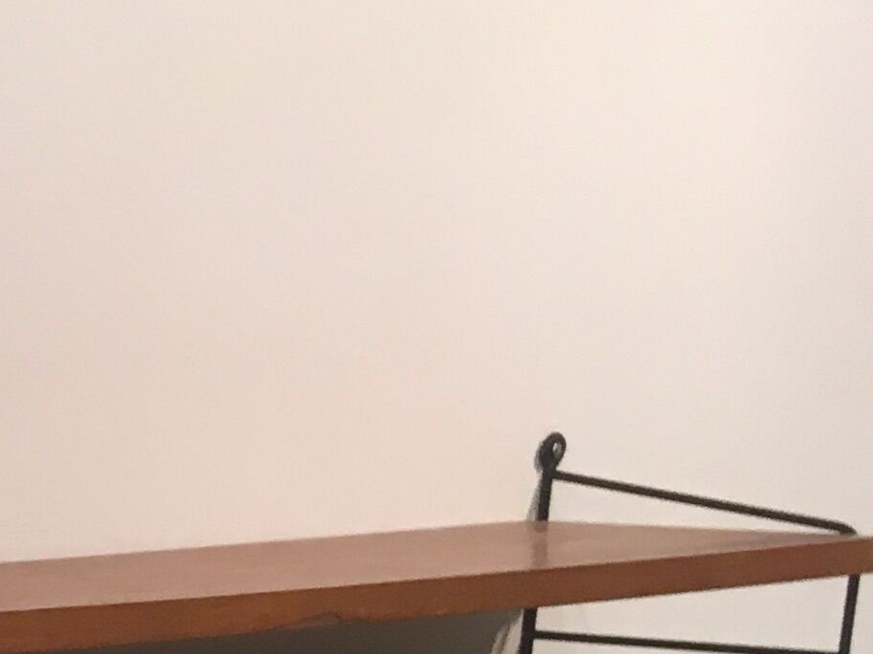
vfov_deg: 11.1
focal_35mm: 128
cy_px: 1017
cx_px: -840
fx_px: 3227
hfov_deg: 13.4
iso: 64
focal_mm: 4.15
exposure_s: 1/33
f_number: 2.2
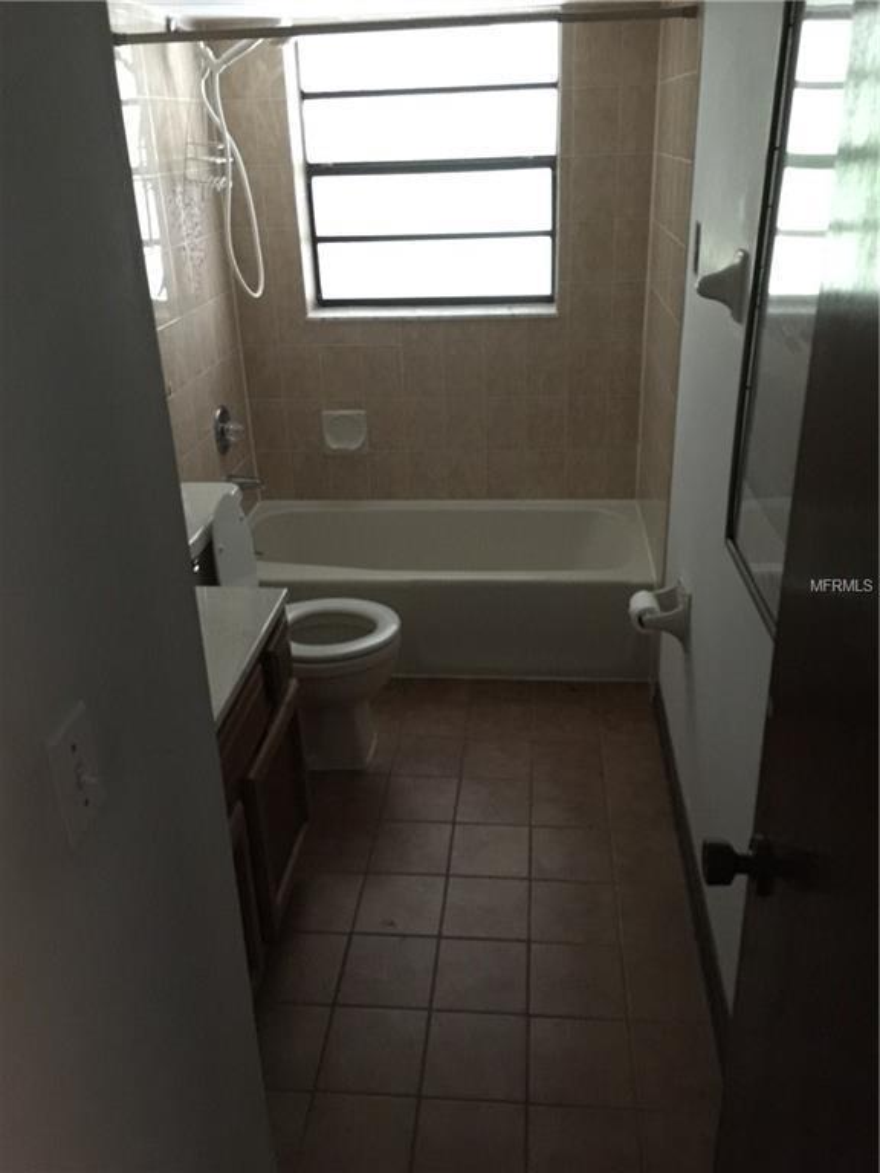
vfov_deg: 61.7
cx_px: 440
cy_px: 586
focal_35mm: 29
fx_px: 983
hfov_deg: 48.2
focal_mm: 4.15
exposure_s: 1/4
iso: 320
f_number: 2.2
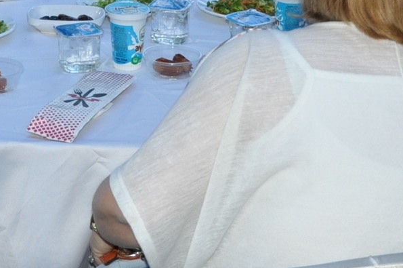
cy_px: -96
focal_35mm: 119
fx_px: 1330
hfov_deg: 17.2
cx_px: 114
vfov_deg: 11.2
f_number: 3.8
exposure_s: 1/60
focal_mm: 22
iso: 800
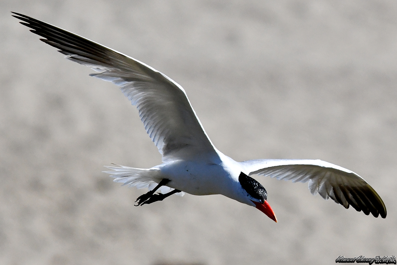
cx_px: 198
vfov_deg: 2.5
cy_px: 132
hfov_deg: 3.7
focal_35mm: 550
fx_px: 6065
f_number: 11
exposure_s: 1/5000
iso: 1000
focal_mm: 550
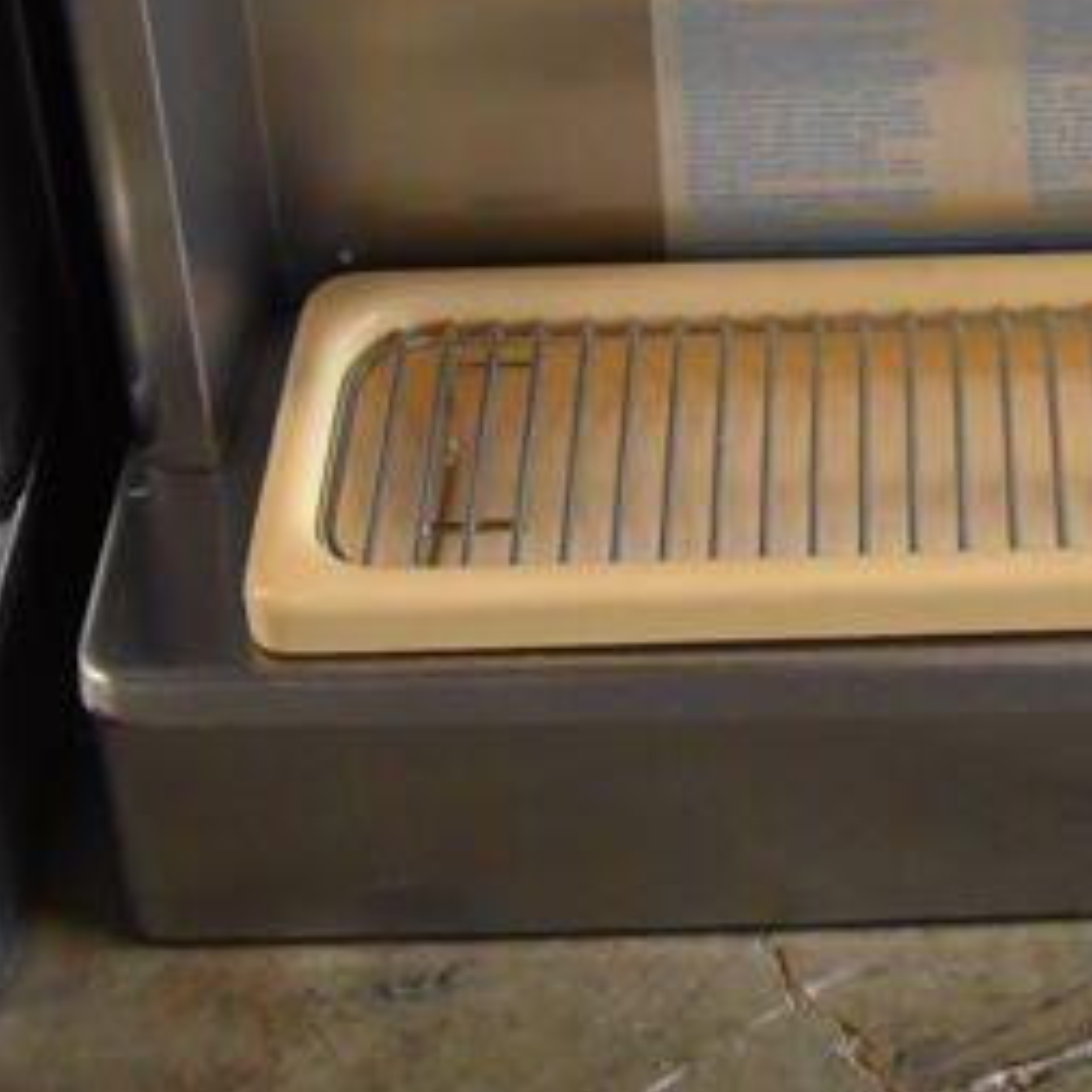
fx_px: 3445
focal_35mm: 97
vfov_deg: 16.2
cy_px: -632
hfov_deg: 17.8
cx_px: 963
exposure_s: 1/125
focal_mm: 21
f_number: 3.8
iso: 2500
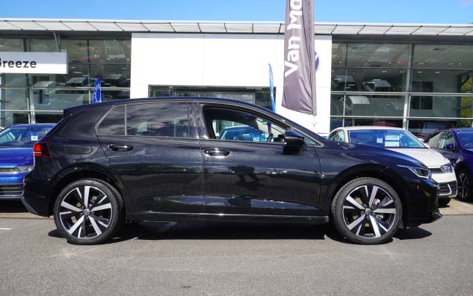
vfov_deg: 35.8
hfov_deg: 54.6
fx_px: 458
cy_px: 144
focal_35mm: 36
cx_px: 238
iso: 100
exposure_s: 1/100
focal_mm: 23
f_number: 8
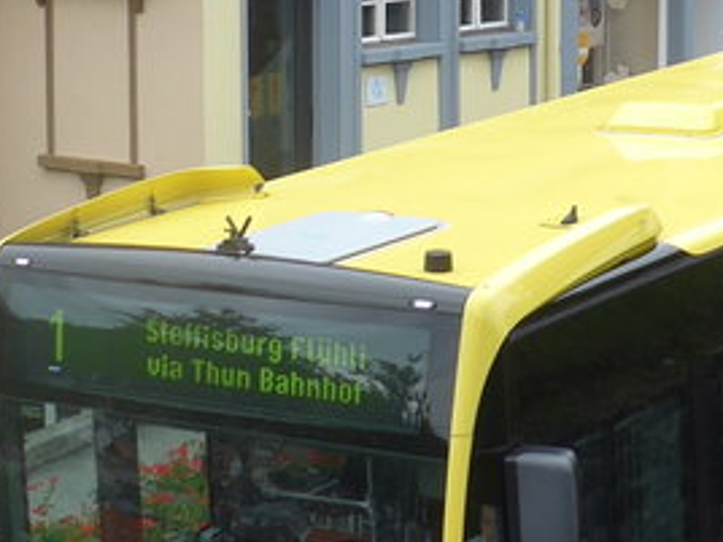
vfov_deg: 11.4
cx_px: 351
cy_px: 186
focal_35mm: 130
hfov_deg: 15.2
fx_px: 2715
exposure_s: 1/400
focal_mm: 6
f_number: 2.8
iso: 80
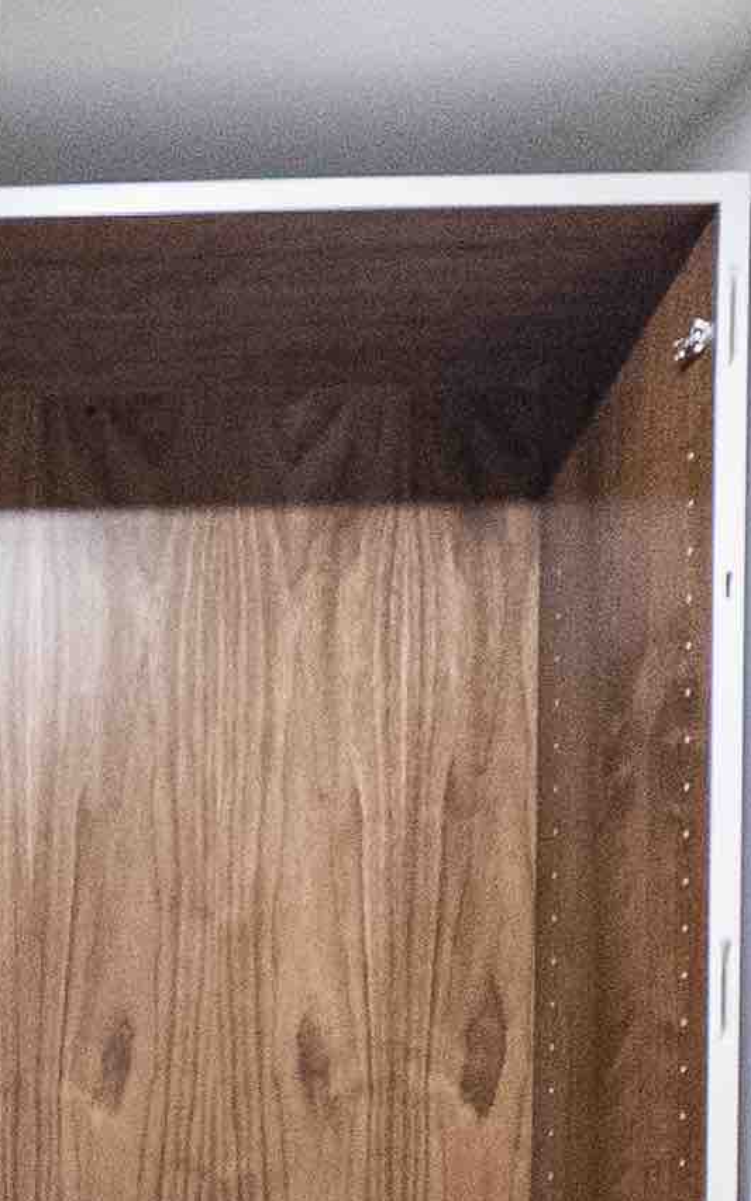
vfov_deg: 15.8
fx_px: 3799
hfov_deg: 9.7
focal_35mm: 116
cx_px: -1182
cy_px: 2039
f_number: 2.9
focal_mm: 9
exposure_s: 1/60
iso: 1250
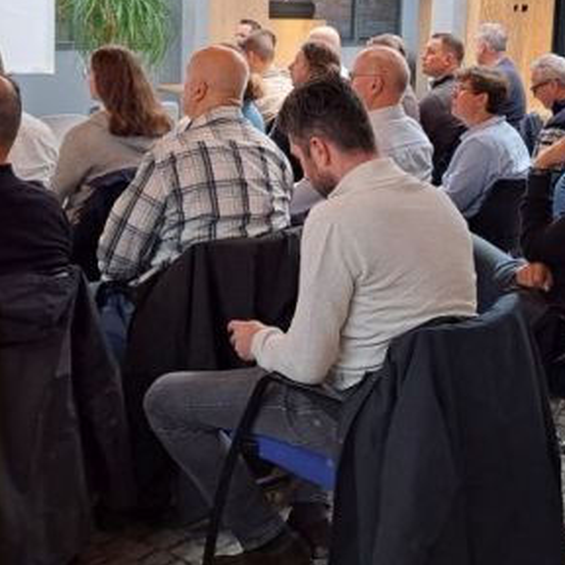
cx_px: 310
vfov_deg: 28.4
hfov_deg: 29.1
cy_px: 106
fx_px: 1090
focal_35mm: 59
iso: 125
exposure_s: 1/50
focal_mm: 5.23
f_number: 1.8
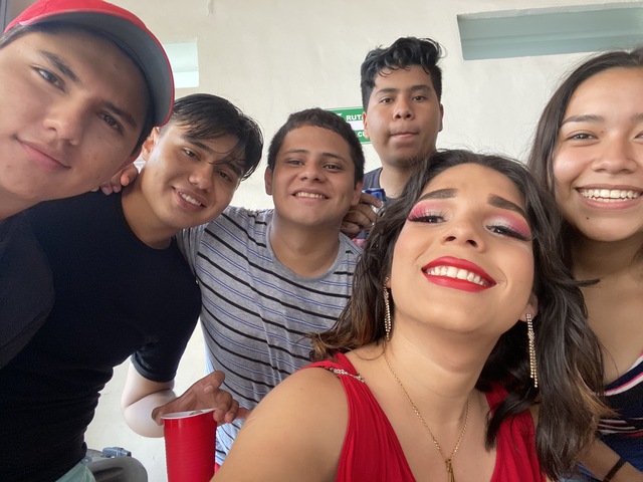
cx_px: 322
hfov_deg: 73.9
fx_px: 427
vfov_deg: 58.9
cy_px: 241
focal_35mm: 23
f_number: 2.2
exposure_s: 1/60
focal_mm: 2.71
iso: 250
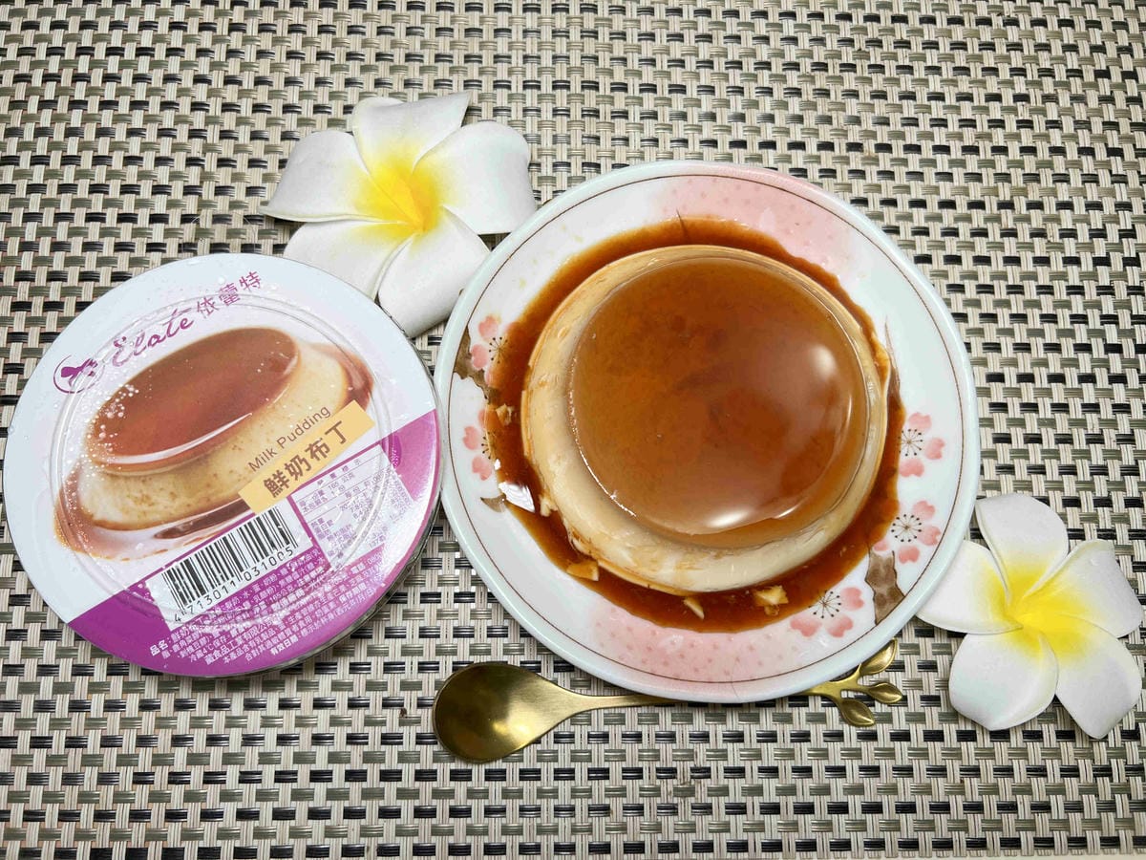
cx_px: 573
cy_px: 430
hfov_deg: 67.3
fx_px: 861
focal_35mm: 26
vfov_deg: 53.1
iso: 50
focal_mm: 5.7
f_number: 1.5
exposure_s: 1/120
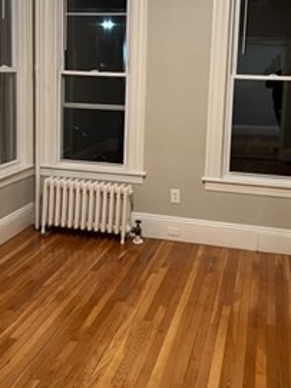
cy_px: 132
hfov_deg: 31.5
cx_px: 135
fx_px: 516
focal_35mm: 46
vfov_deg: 40.8
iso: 320
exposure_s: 1/60
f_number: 1.5
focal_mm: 5.7
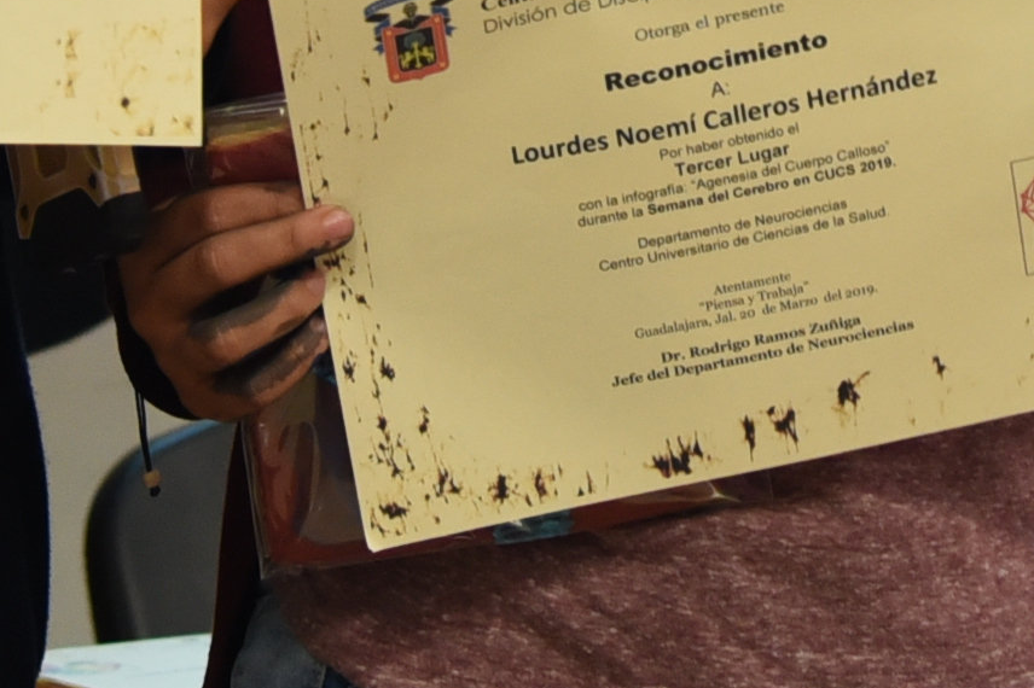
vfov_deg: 5.8
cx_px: 676
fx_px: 6661
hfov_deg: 8.9
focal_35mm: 232
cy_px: -385
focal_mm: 44
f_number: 4
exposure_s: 1/25
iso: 1600
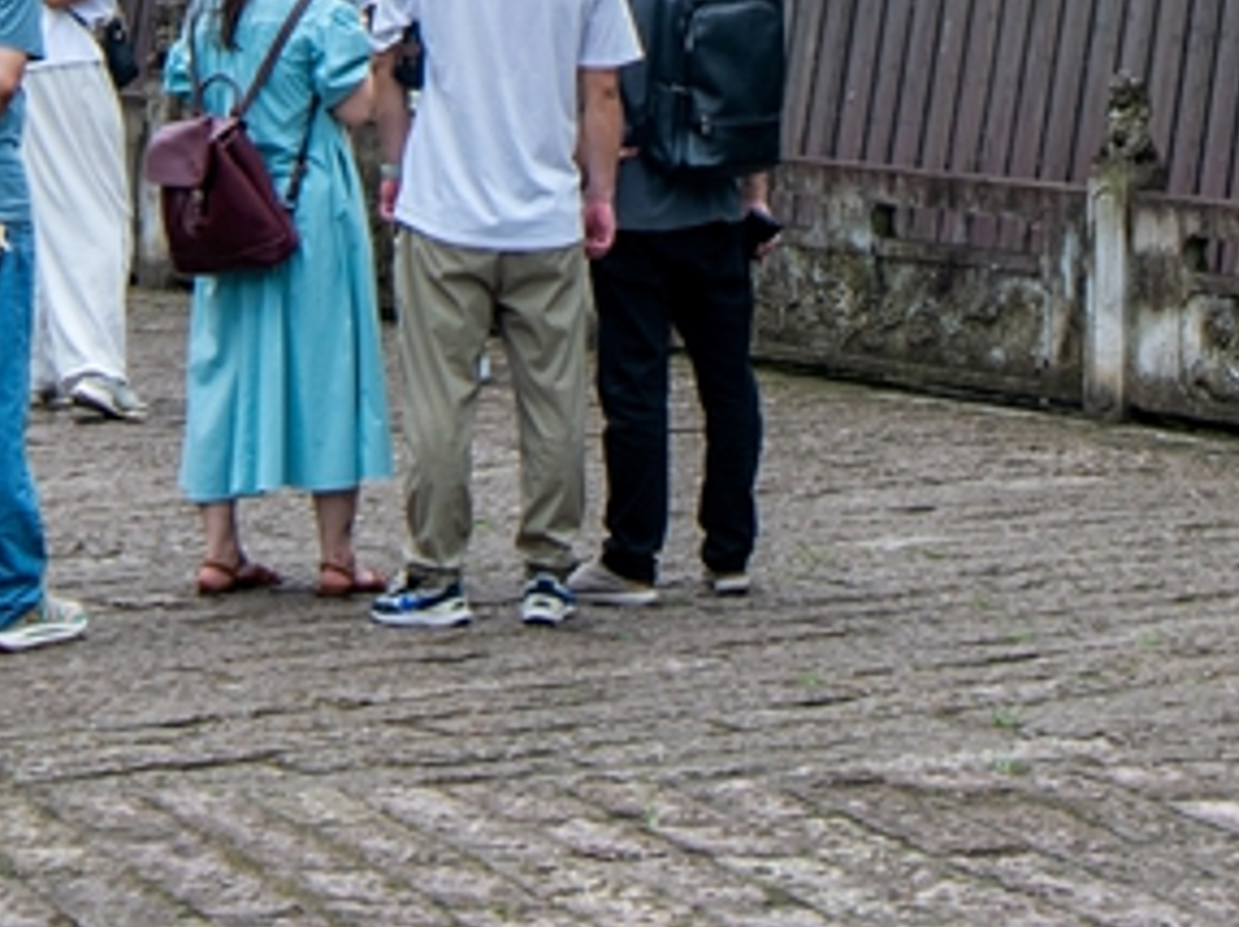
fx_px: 7367
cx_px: 680
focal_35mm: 206
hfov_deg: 9.6
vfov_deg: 7.0
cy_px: -847
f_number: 11
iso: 250
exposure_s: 1/100
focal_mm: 34
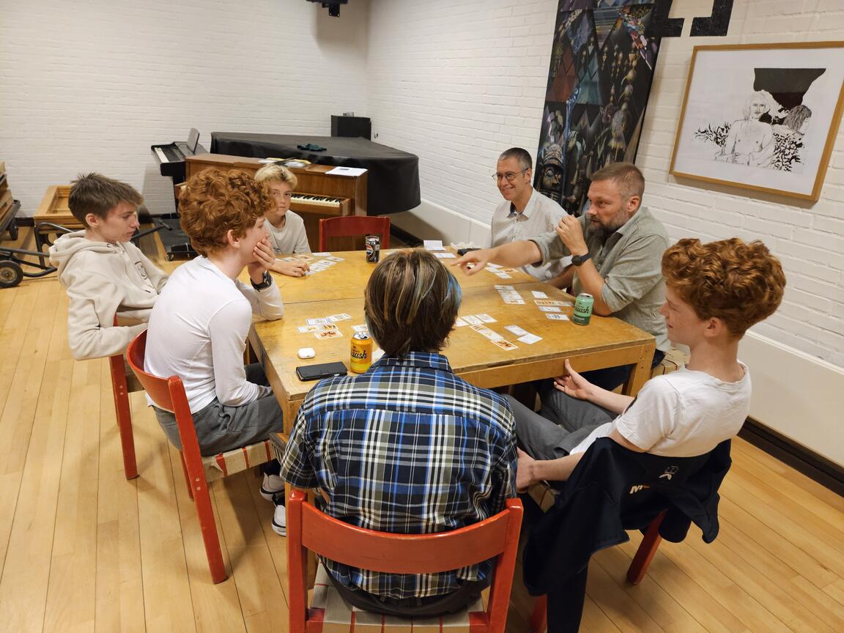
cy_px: 316
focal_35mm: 23
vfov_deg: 58.9
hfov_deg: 73.9
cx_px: 422
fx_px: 561
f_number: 1.8
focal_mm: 5.4
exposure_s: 1/100
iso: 1250
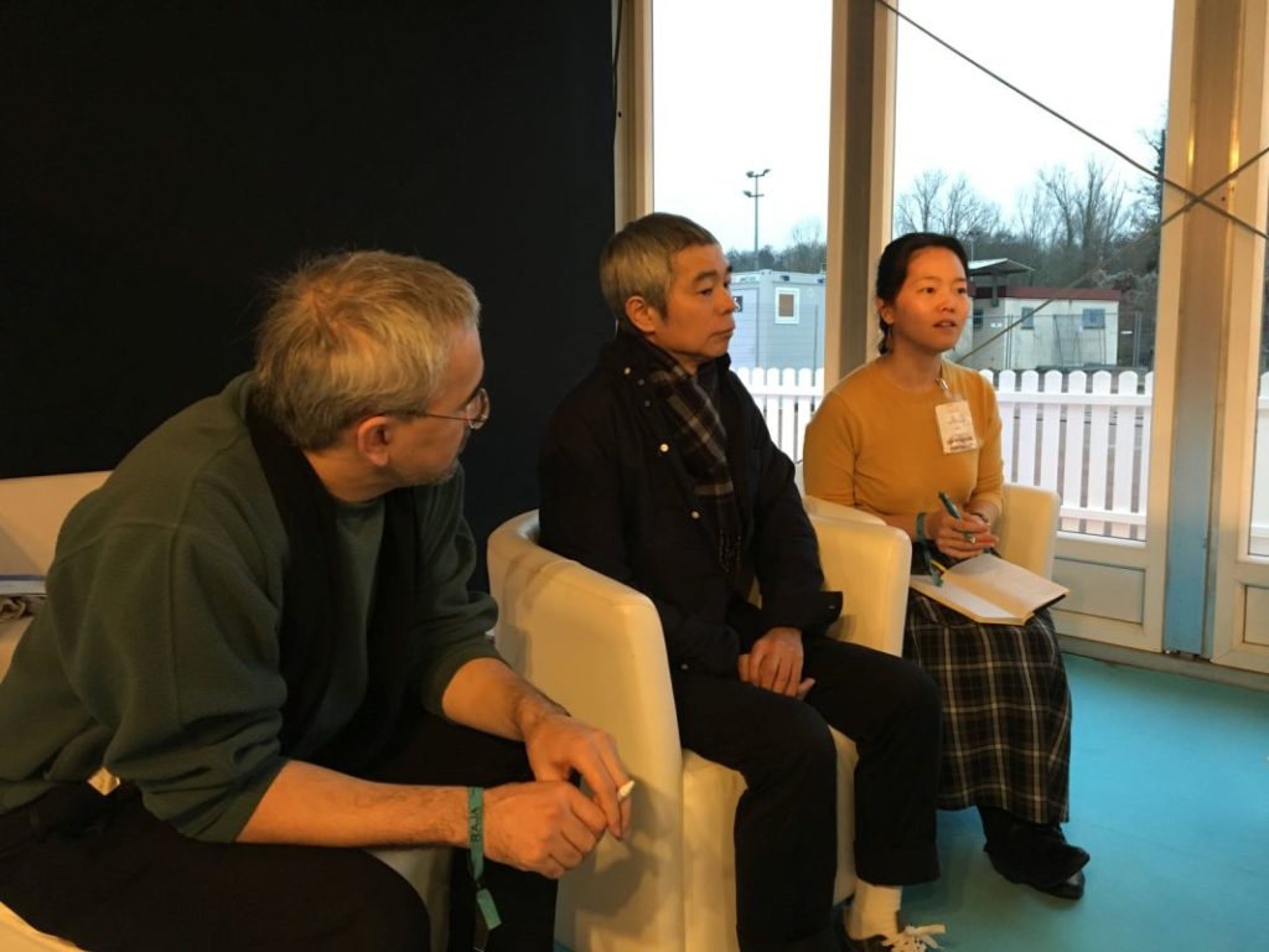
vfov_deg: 48.2
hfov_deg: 61.7
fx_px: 1063
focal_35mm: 29
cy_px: 476
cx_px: 634
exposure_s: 1/33
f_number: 2.2
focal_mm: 4.15
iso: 200
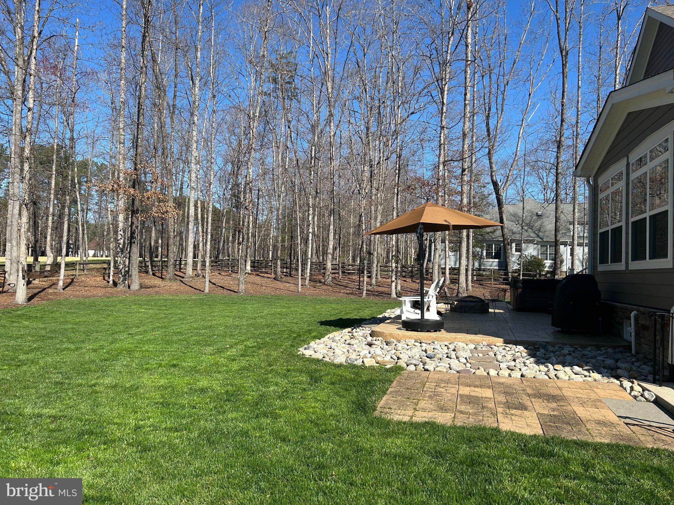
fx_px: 506
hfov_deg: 67.3
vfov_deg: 53.1
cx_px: 337
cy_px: 252
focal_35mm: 26
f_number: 1.5
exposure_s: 1/3257
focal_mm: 5.7
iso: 50
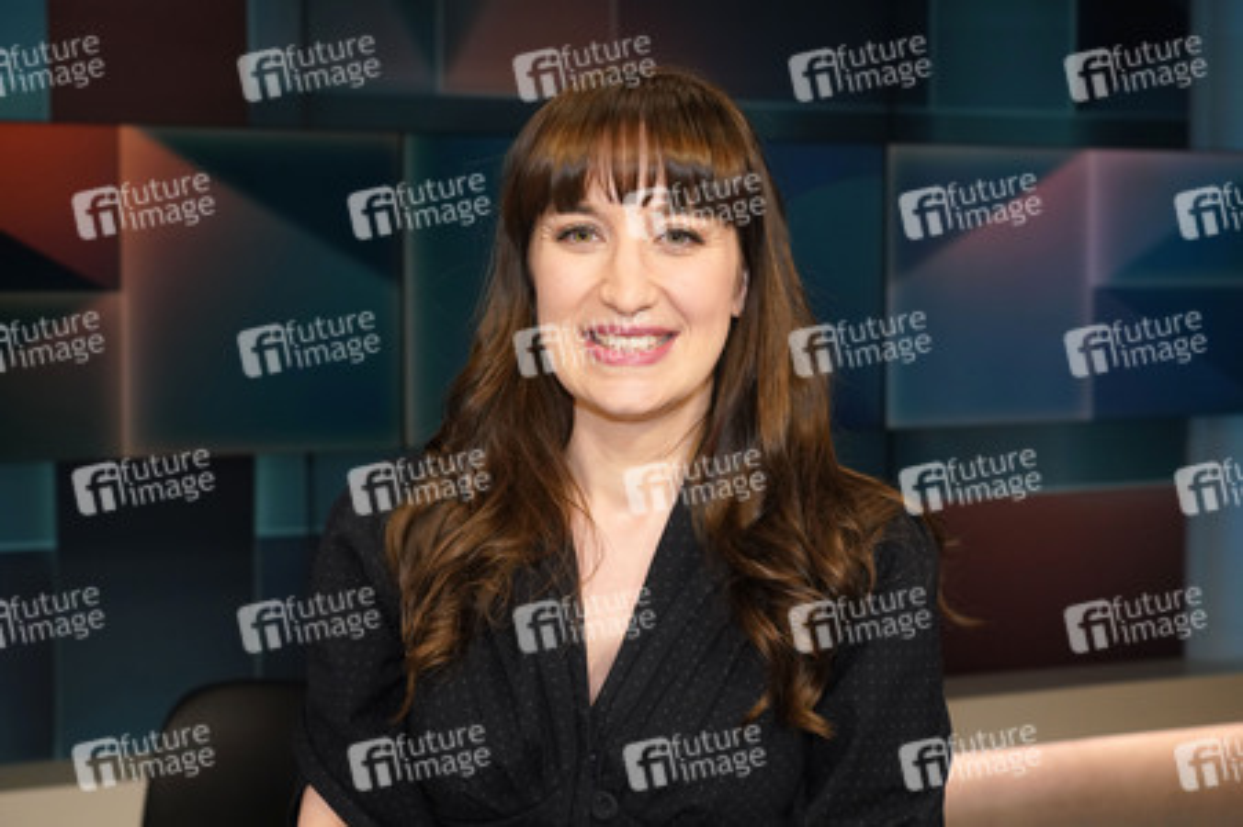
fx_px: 1829
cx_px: 622
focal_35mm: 53
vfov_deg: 25.5
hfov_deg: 37.5
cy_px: 414
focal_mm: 53
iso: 2000
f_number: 5.6
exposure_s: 1/160
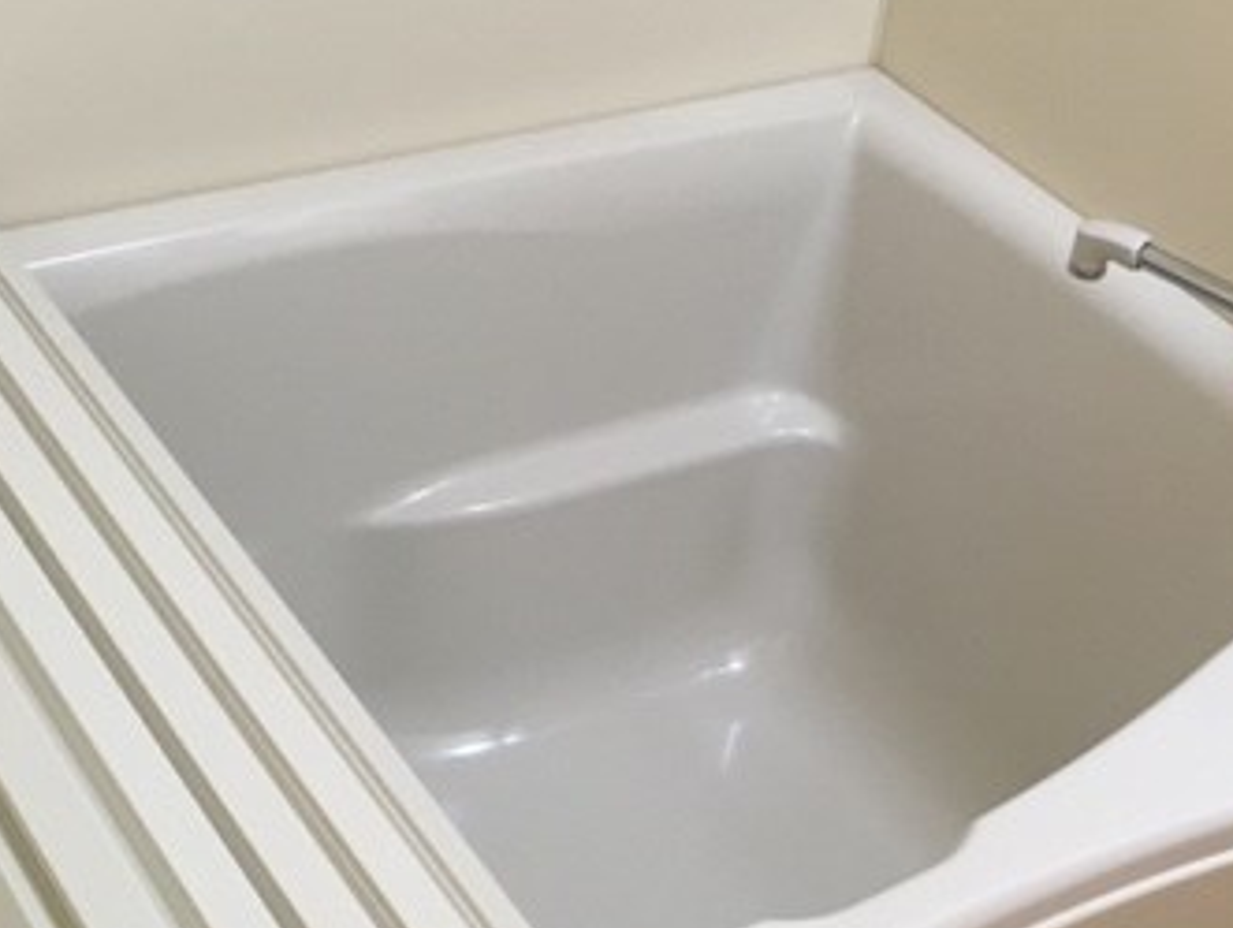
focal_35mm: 56
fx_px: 1997
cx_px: 808
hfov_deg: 34.0
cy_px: 511
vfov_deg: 26.1
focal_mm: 4.15
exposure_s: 1/24
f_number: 2.2
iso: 200
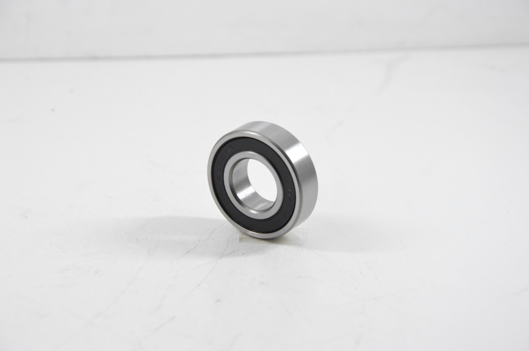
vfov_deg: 8.7
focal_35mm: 158
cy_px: 176
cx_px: 264
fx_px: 2312
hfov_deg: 13.1
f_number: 8
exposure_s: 1/100
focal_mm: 105
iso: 3200
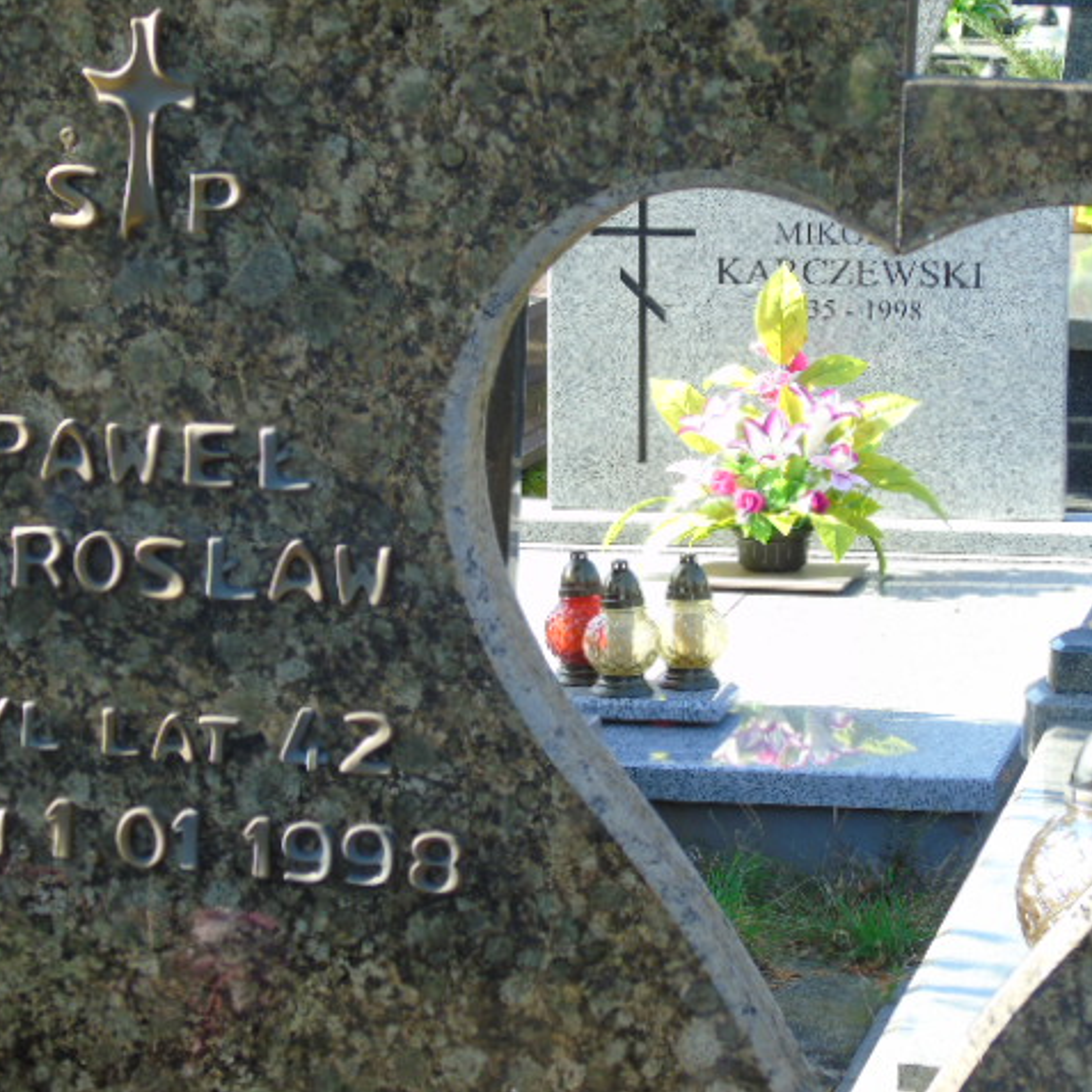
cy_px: 545
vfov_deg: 13.6
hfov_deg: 13.6
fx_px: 4568
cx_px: 552
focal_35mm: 128
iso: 80
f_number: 4.4
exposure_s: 1/80
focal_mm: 19
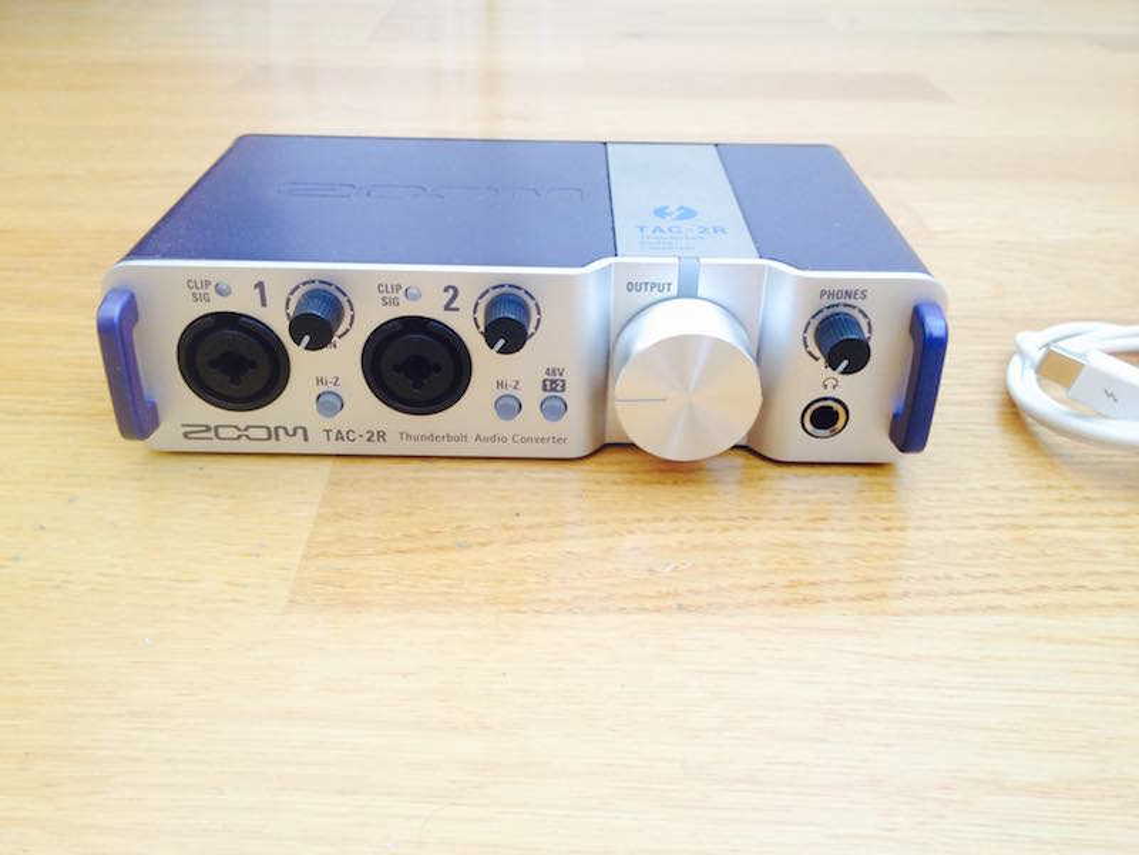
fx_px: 1152
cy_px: 428
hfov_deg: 52.6
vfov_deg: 40.7
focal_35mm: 35
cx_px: 570
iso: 50
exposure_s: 1/24
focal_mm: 4.28
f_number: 2.4
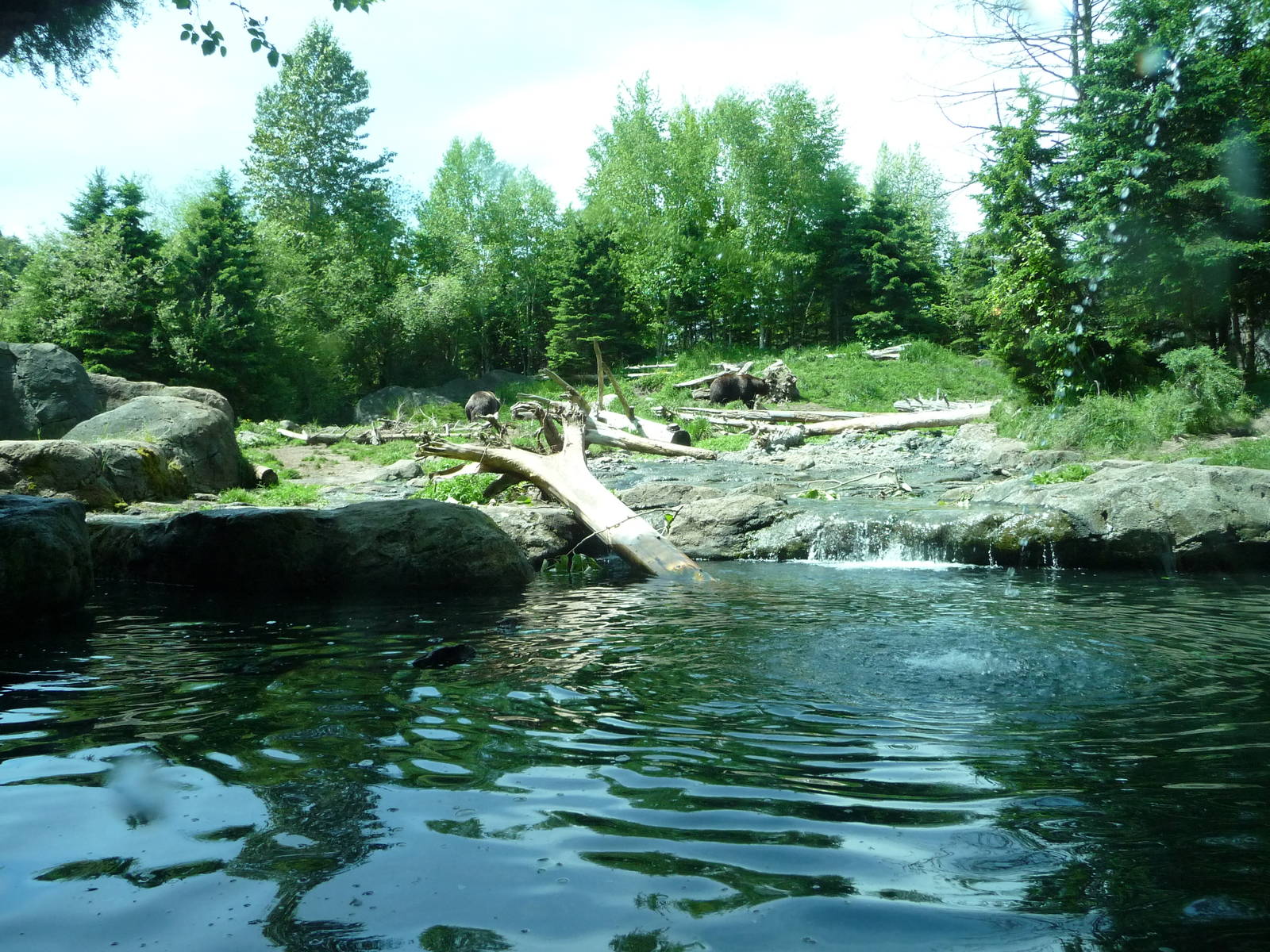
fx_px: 1027
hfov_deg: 63.4
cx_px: 635
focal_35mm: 28
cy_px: 476
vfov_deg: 49.7
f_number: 3.3
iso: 250
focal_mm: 4.7
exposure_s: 1/500
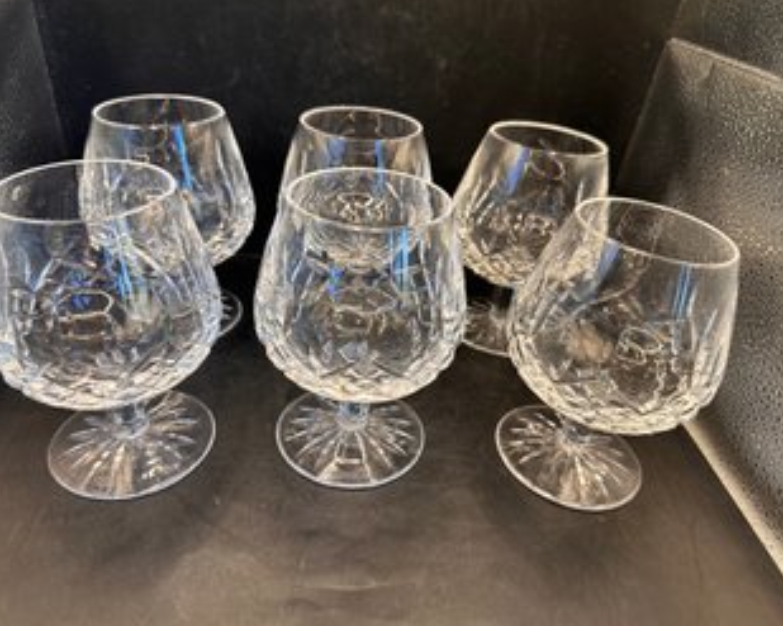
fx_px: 602
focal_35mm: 26
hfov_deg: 66.0
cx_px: 384
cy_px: 303
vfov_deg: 54.9
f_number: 1.78
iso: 125
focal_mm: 6.86
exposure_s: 1/120
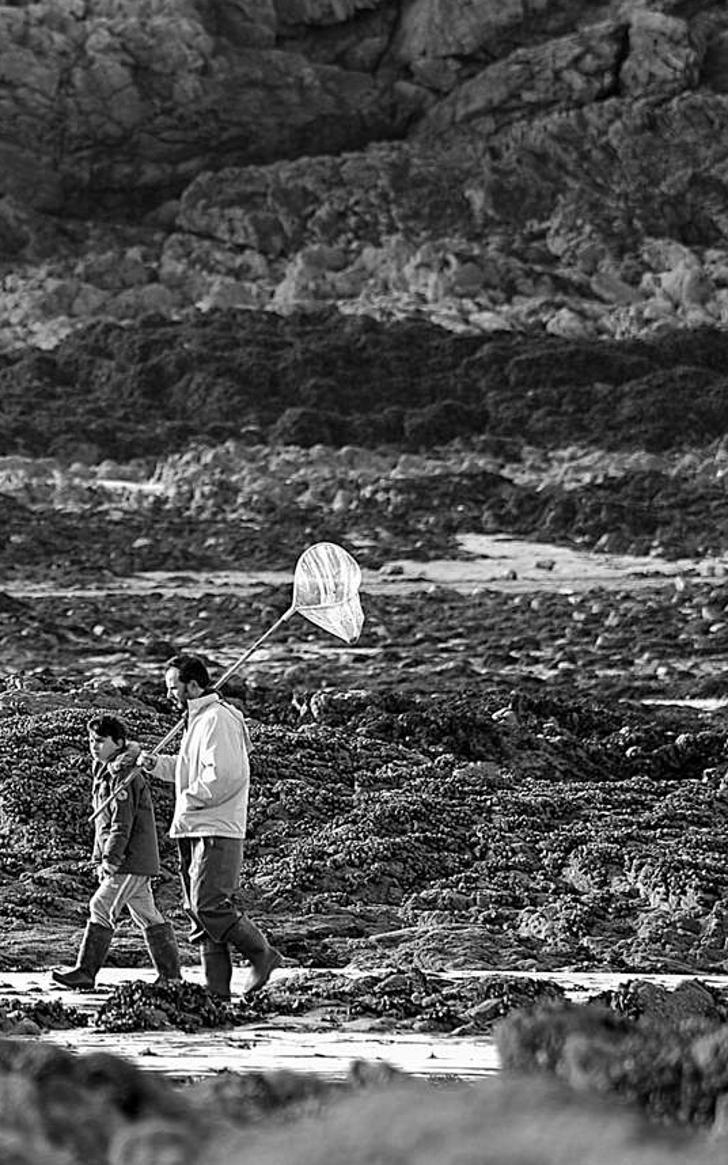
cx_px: -194
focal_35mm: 570
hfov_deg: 2.3
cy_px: 623
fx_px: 18100
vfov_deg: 3.7
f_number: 6.3
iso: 200
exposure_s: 1/160
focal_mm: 300
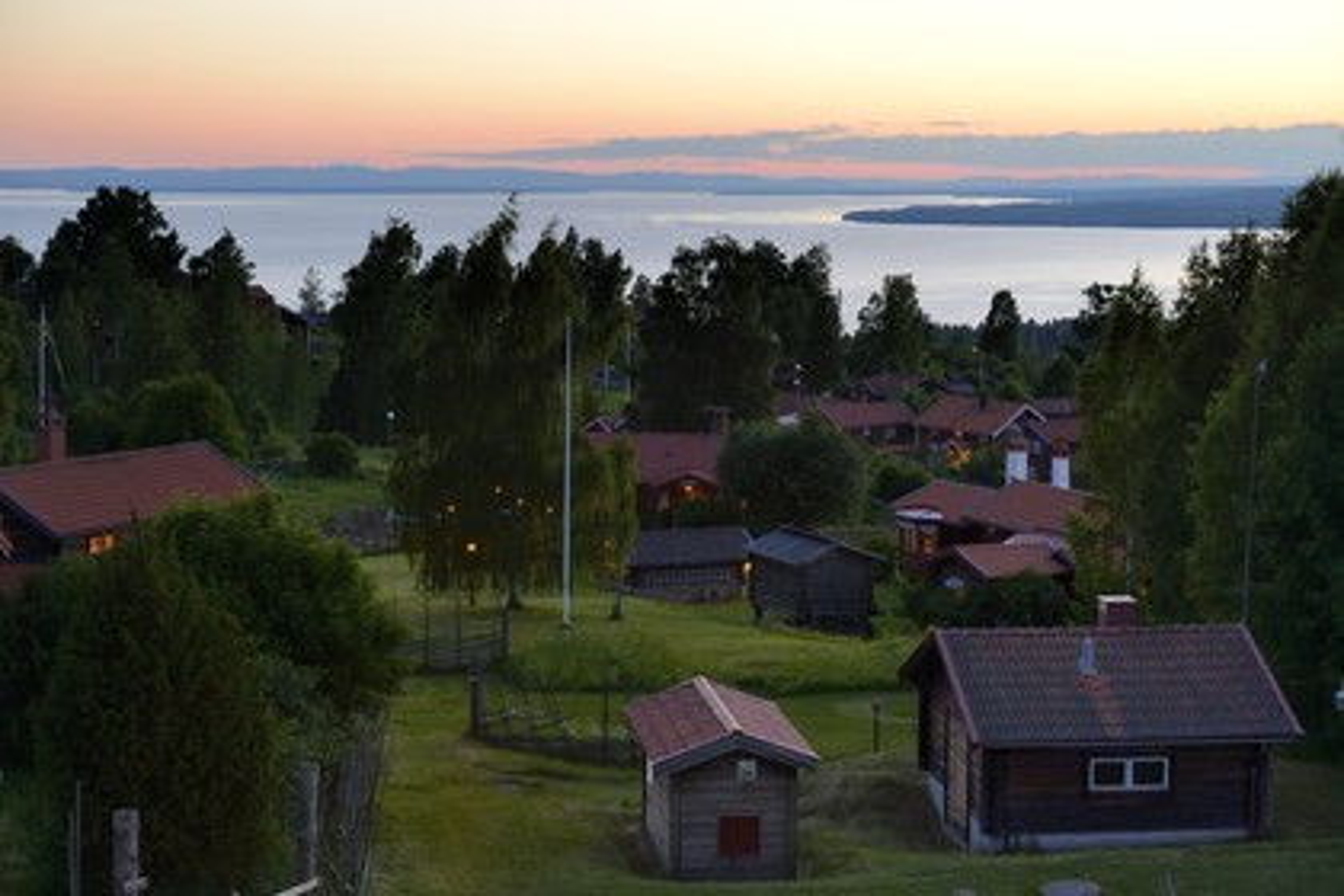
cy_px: 448
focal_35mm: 70
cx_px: 672
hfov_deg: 28.8
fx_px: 2613
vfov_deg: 19.5
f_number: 4
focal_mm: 70
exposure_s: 1/20
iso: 800
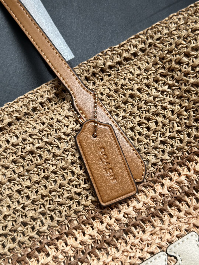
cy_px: 132
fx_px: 368
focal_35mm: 48
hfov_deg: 30.3
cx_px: 100
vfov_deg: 39.7
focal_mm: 6.86
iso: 125
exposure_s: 1/81
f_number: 1.78
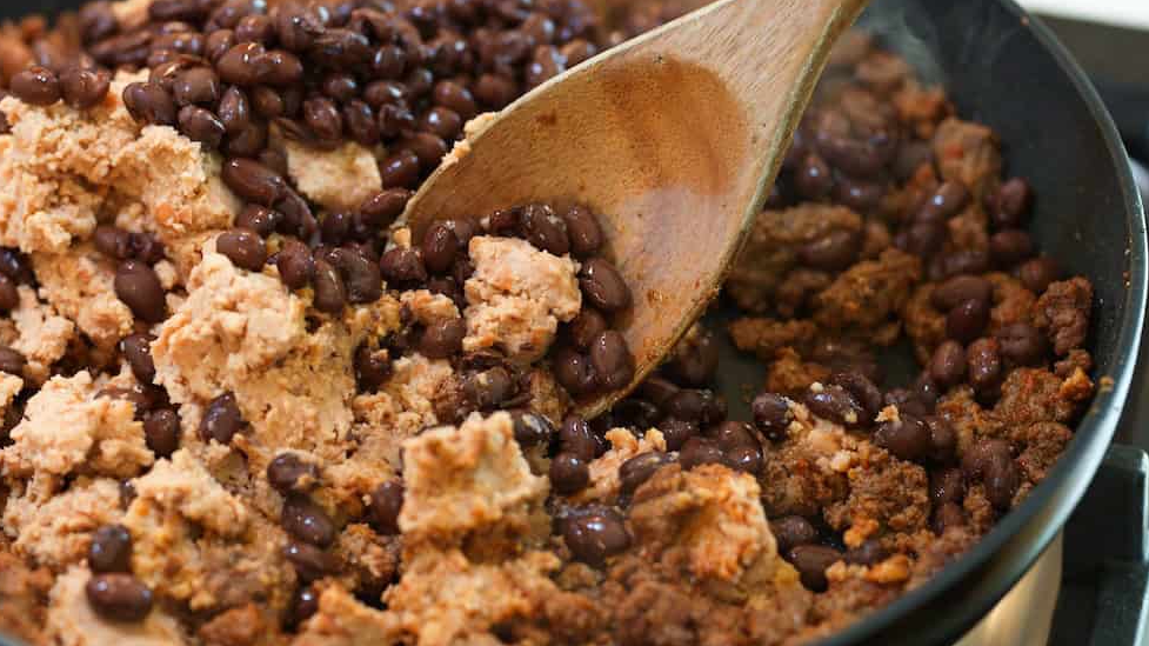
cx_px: 437
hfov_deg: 17.0
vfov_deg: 9.6
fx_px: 3838
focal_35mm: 126
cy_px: 309
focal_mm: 120
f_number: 4
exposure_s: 1/160
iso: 1600
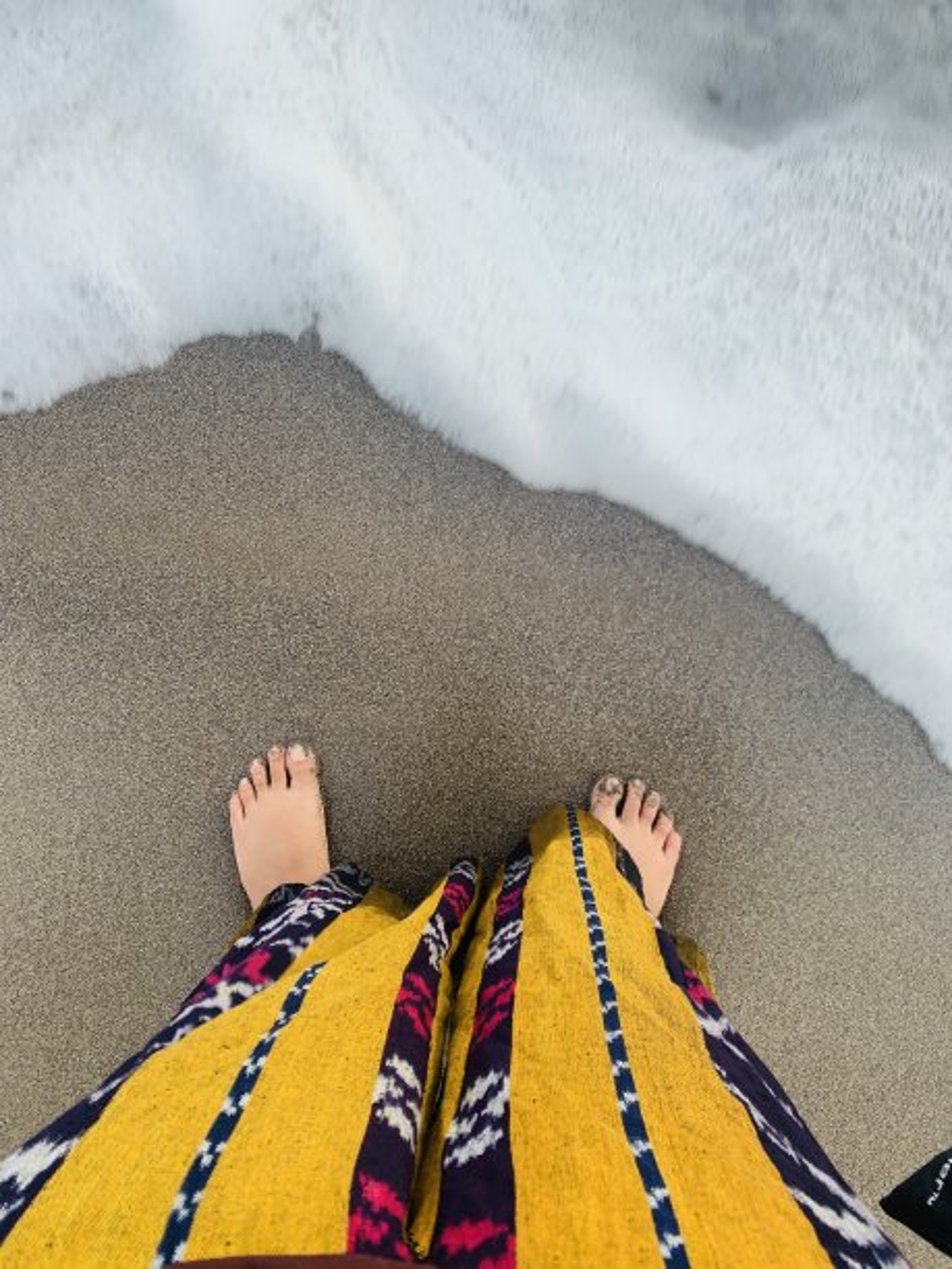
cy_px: 634
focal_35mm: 26
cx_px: 476
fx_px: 953
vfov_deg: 67.3
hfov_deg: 53.1
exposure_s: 1/121
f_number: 1.8
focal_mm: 4.25
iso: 25
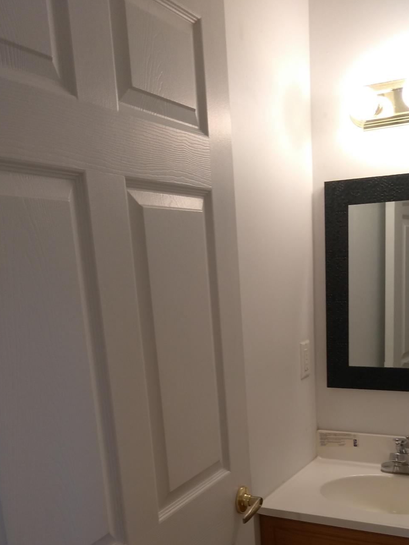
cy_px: 416
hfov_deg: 45.1
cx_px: 257
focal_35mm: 31
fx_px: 488
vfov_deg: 55.2
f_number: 2.2
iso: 116
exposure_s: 1/30
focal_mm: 3.46
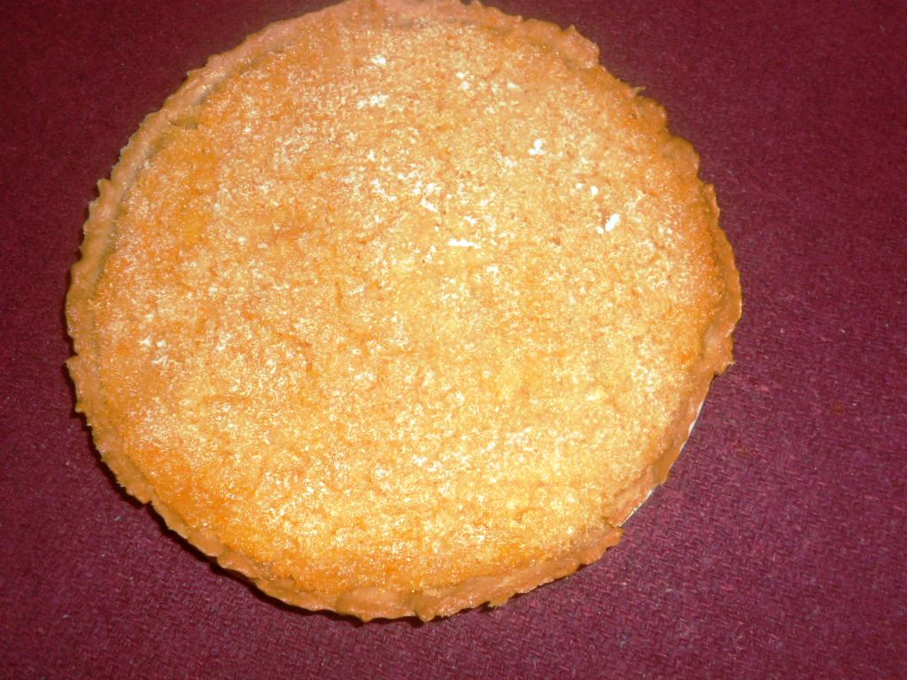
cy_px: 340
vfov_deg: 44.2
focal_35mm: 32
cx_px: 454
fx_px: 838
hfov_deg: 56.8
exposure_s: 1/30
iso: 80
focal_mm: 5.8
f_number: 3.6
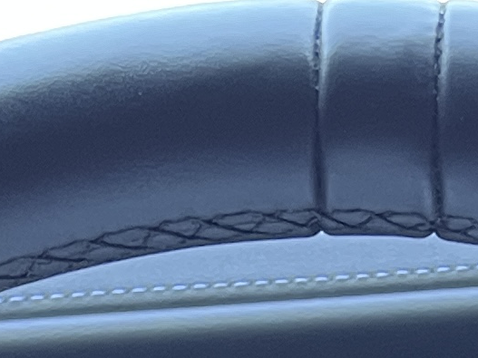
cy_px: 1355
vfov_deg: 6.3
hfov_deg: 9.9
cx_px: 365
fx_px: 2747
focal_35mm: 199
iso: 250
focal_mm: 5.7
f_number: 1.5
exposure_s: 1/52
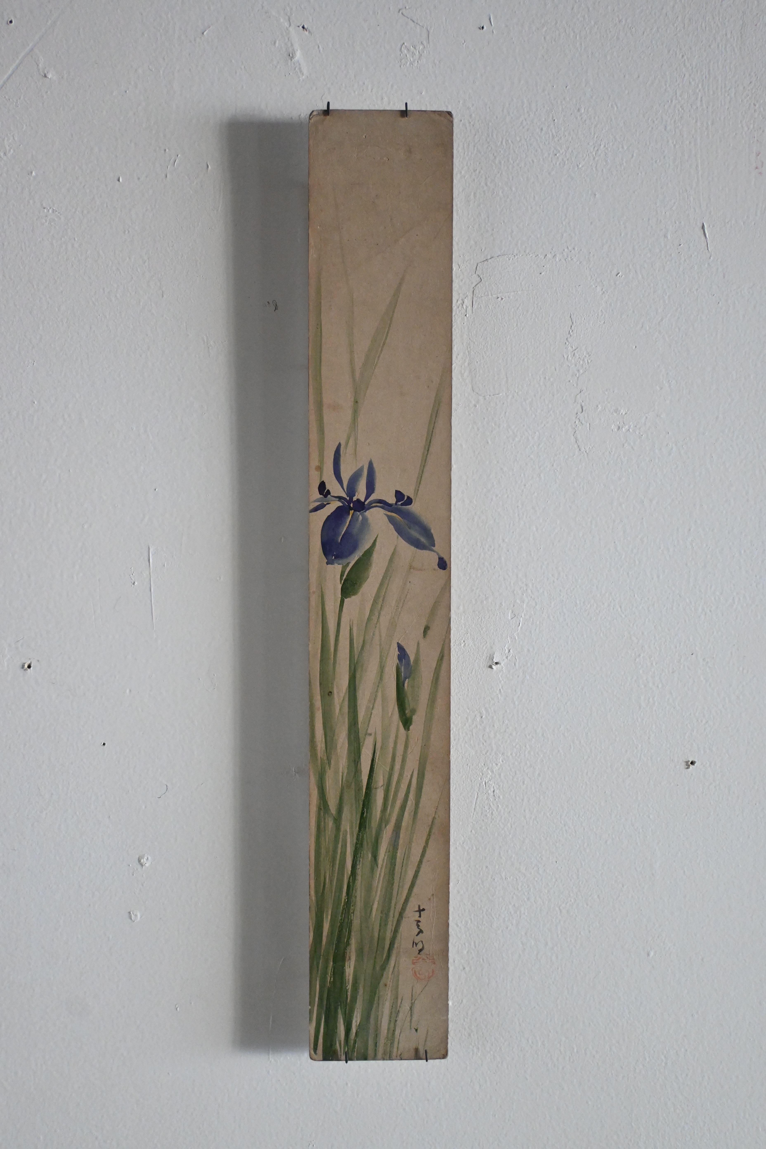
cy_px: 574
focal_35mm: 44
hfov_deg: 30.8
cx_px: 383
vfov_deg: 45.0
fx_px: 1388
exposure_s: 1/100
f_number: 4.8
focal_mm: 29
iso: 3200
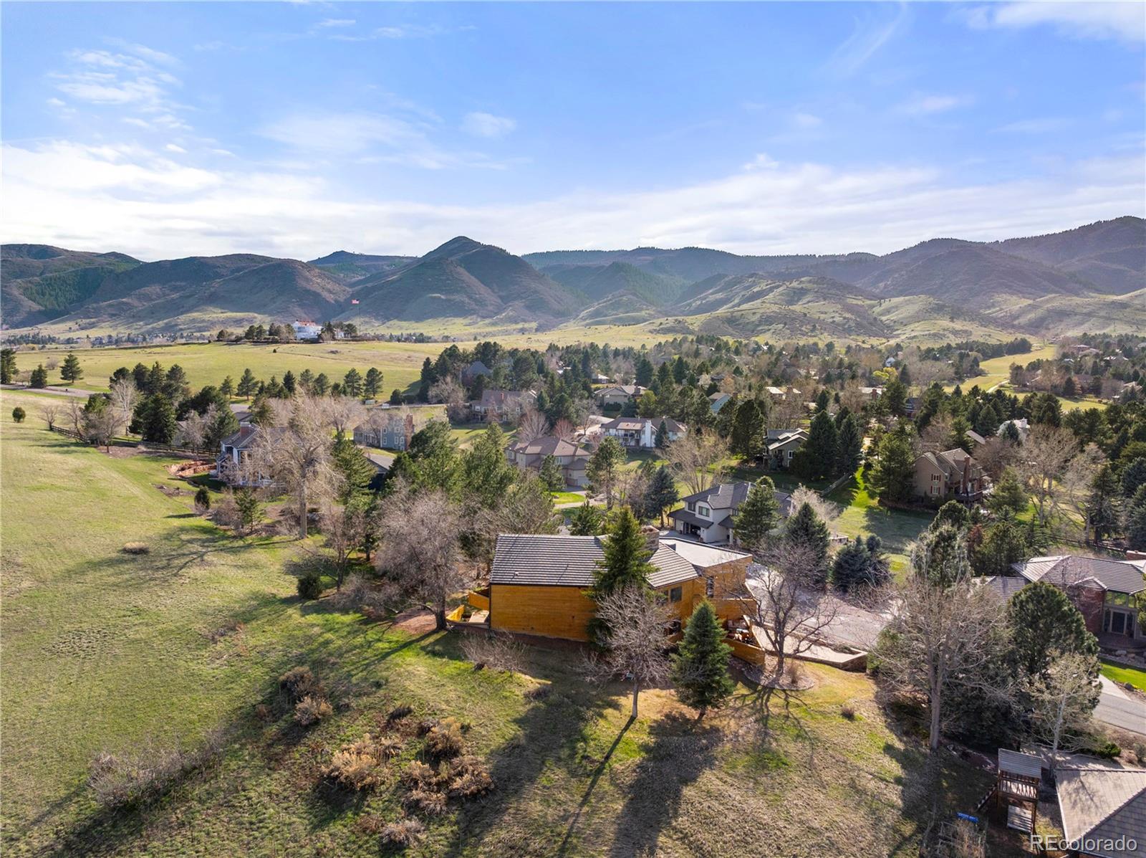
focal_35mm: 24
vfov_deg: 56.7
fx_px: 794
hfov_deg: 71.6
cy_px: 429
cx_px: 573
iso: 100
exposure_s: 1/1250
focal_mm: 12.29
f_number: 4
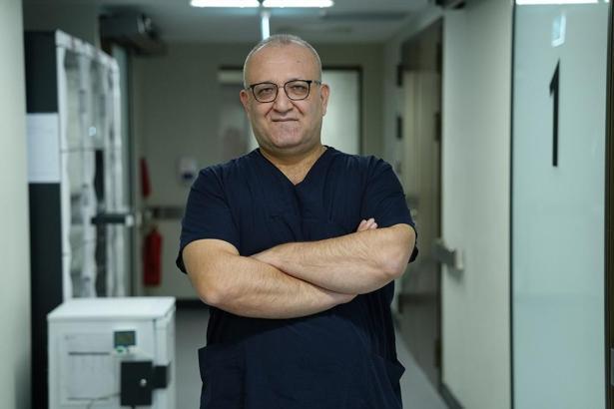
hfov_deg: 28.8
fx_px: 1194
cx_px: 307
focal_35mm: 70
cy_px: 204
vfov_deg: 19.5
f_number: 2.8
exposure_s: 1/160
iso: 800
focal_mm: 70
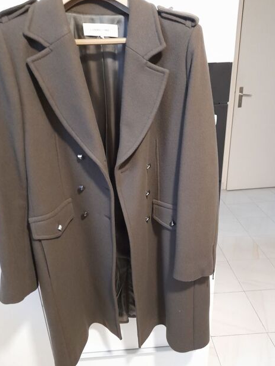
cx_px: 137
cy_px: 186
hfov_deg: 53.1
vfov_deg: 67.3
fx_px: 275
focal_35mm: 26
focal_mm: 4.6
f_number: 2
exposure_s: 1/25
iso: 640
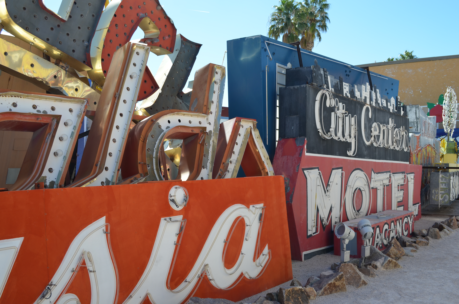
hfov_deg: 53.2
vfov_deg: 36.7
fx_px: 458
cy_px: 152
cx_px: 230
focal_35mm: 36
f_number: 8
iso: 140
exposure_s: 1/250
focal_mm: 24
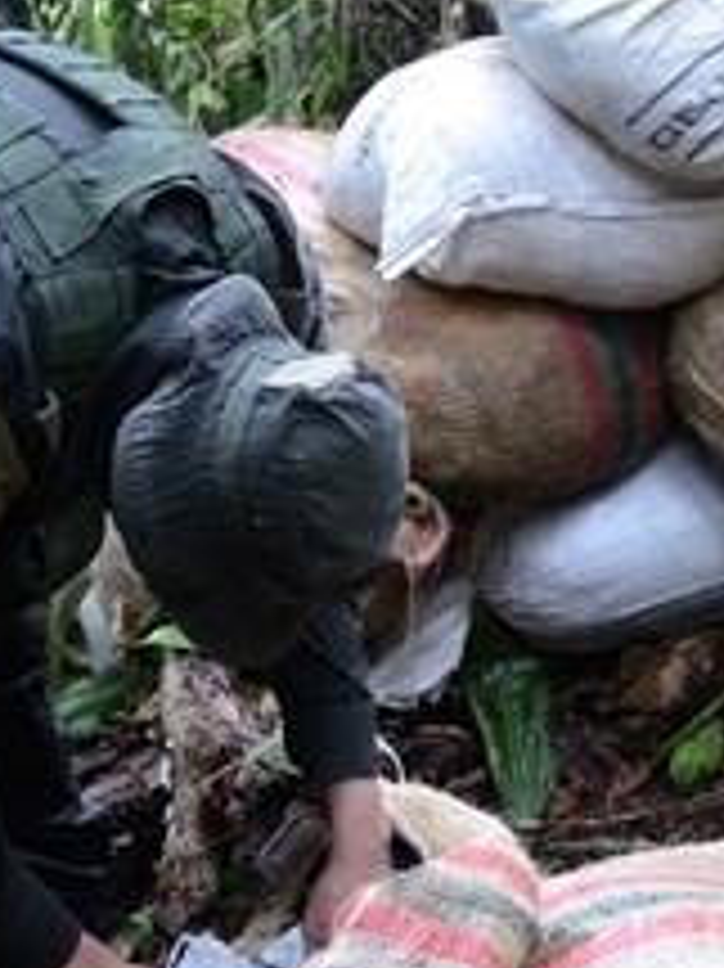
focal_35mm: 82
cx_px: 459
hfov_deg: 17.9
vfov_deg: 23.8
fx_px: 2289
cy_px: 536
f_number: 7.1
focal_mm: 18
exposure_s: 1/80
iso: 1600
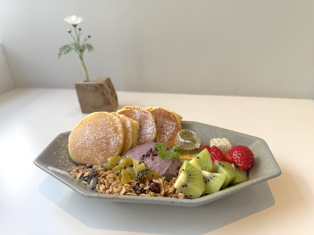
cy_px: 118
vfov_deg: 56.8
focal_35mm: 24
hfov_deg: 71.6
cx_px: 157
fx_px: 218
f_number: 1.78
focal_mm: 6.76
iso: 64
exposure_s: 1/228
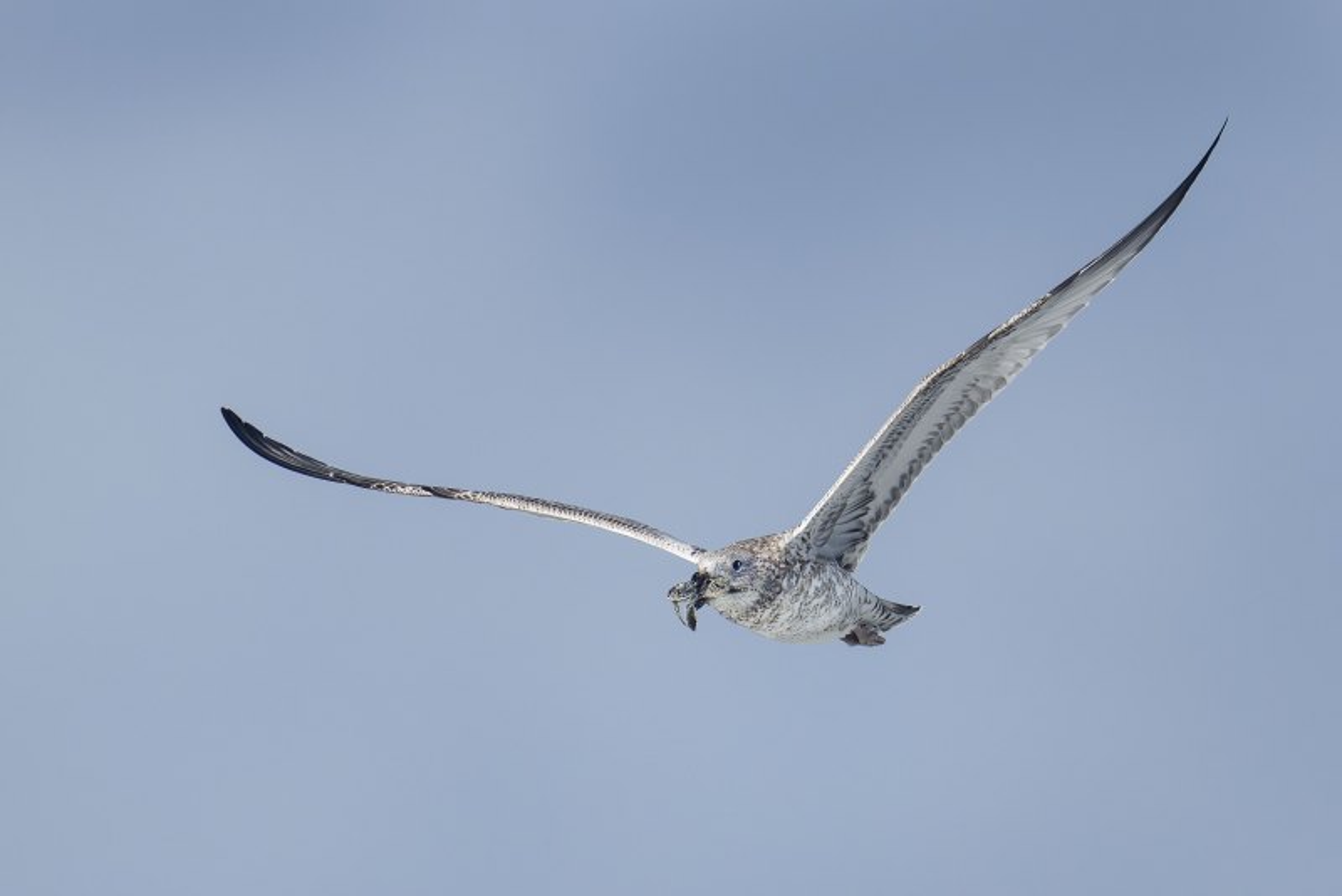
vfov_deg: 1.6
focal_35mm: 840
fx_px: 31323
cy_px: 448
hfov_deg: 2.5
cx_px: 671
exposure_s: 1/4000
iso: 800
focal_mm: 840
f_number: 5.6
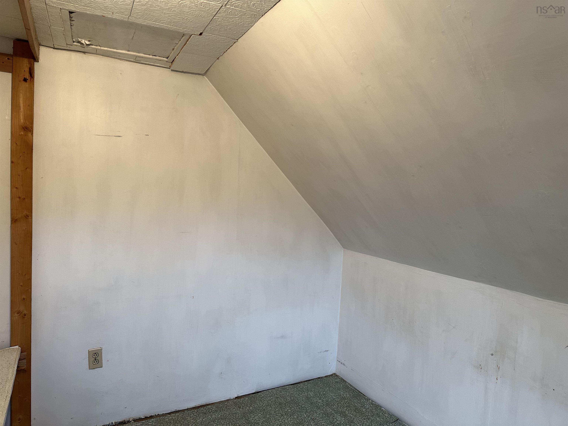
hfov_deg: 71.6
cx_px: 284
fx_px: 394
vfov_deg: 56.8
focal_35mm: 24
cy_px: 213
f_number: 1.78
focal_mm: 6.86
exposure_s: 1/120
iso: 160
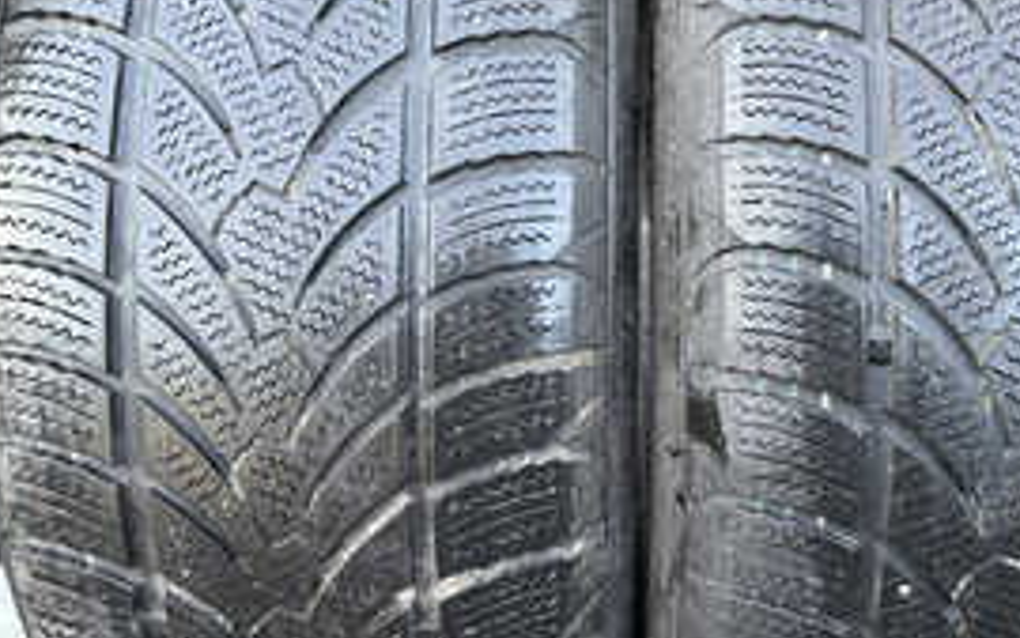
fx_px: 918
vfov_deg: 37.8
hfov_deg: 57.4
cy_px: 198
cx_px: 642
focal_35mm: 33
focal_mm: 6.86
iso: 200
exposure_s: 1/100
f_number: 1.78
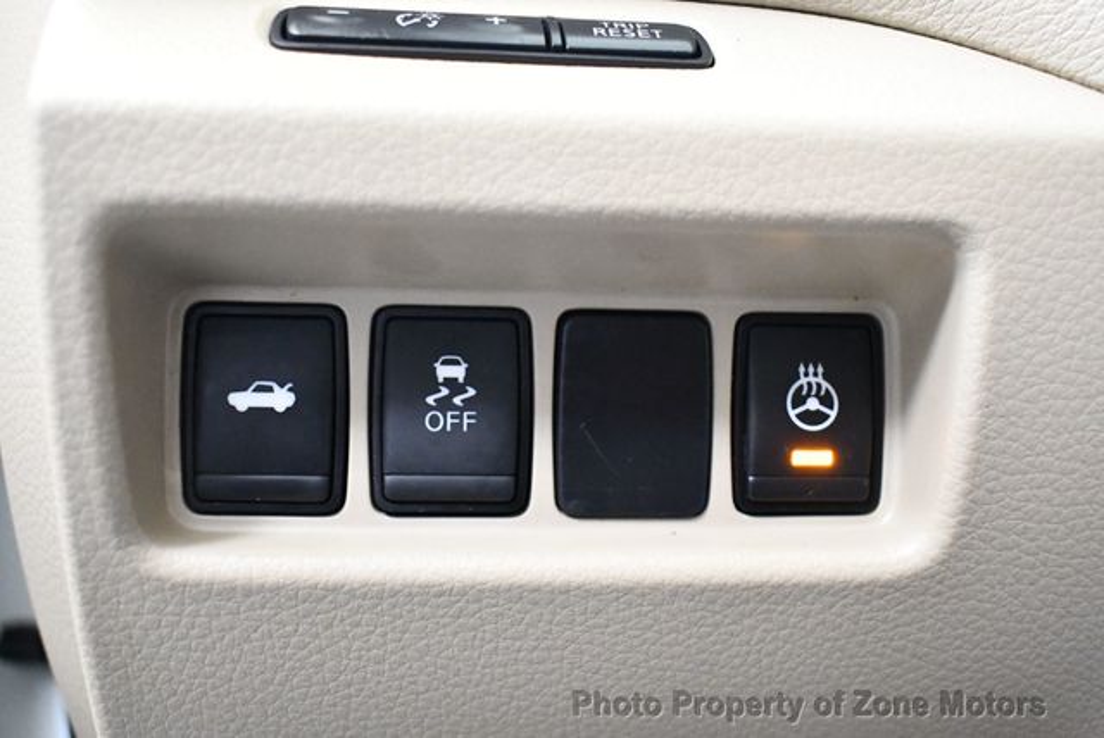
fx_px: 1351
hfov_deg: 44.5
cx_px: 552
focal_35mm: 44
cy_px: 369
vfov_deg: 30.6
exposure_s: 1/60
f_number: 3.8
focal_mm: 22
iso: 6400
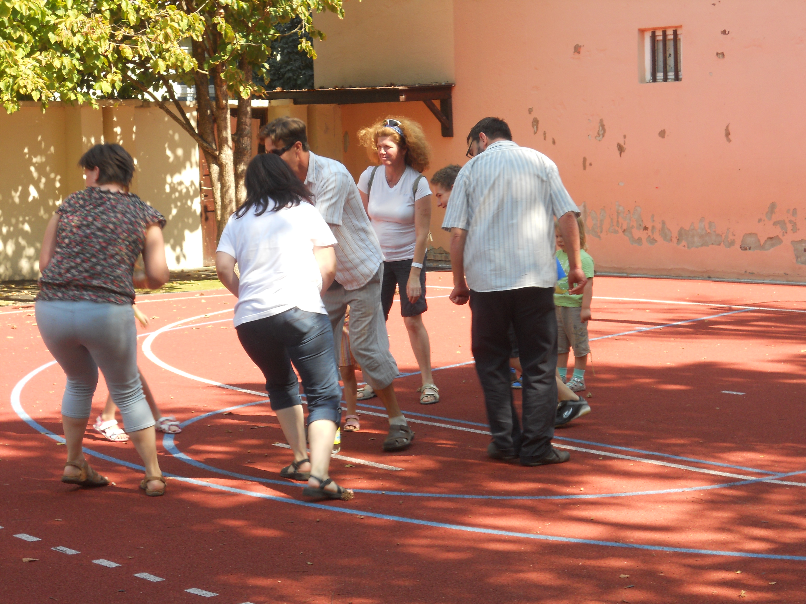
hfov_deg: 25.3
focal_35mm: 77
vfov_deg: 19.1
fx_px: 1793
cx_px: 403
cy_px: 302
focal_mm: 13.9
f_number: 5.9
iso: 80
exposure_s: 1/80
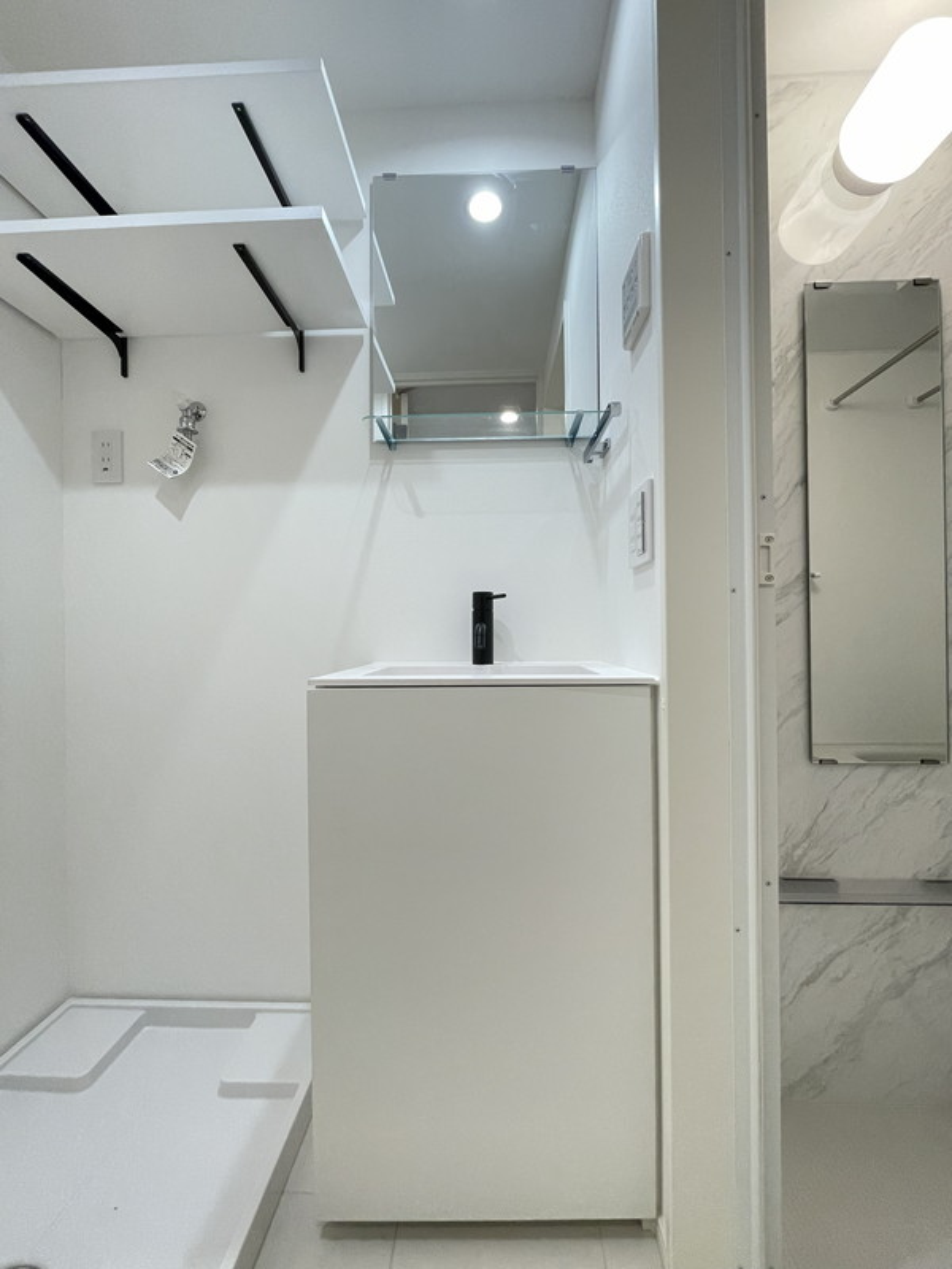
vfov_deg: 102.1
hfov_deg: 85.7
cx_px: 476
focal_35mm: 14
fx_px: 513
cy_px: 634
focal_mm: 1.55
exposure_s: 1/100
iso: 320
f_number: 2.4
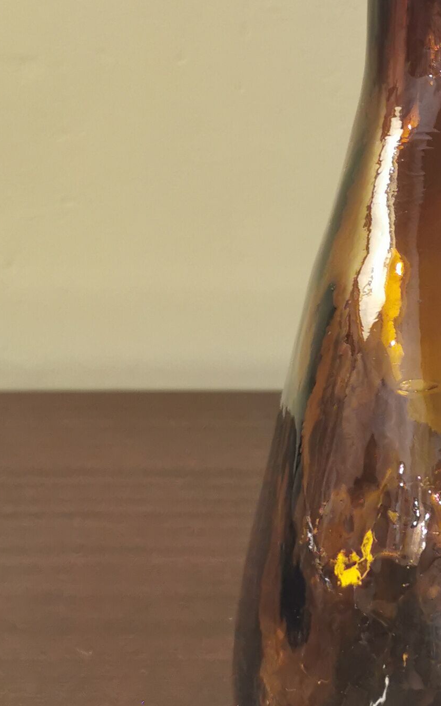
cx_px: 471
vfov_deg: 26.3
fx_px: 1500
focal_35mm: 78
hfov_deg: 16.3
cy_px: 210
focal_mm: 5.56
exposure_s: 1/50
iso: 250
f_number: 1.6
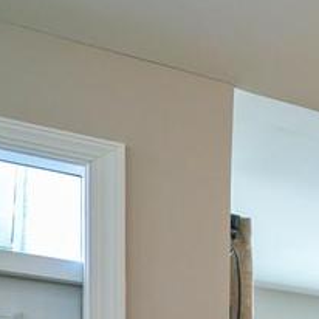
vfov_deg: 15.9
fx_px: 990
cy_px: 554
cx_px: 1076
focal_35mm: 95
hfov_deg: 10.0
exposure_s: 1/60
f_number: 4
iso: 160
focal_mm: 16
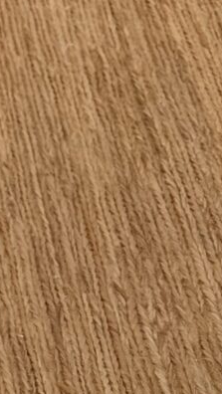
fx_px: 1767
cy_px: -732
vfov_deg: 10.0
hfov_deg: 6.5
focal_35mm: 169
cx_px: -456
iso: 64
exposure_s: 1/100
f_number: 1.78
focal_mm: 6.76
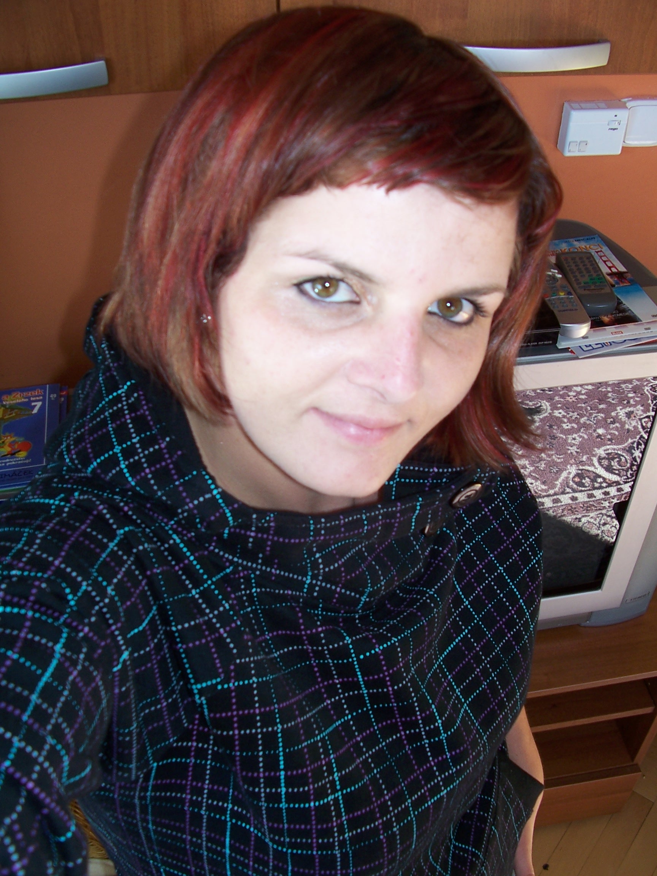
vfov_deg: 52.6
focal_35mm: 35
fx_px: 886
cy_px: 438
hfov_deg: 40.7
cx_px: 328
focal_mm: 6
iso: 80
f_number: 2.8
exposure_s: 1/60
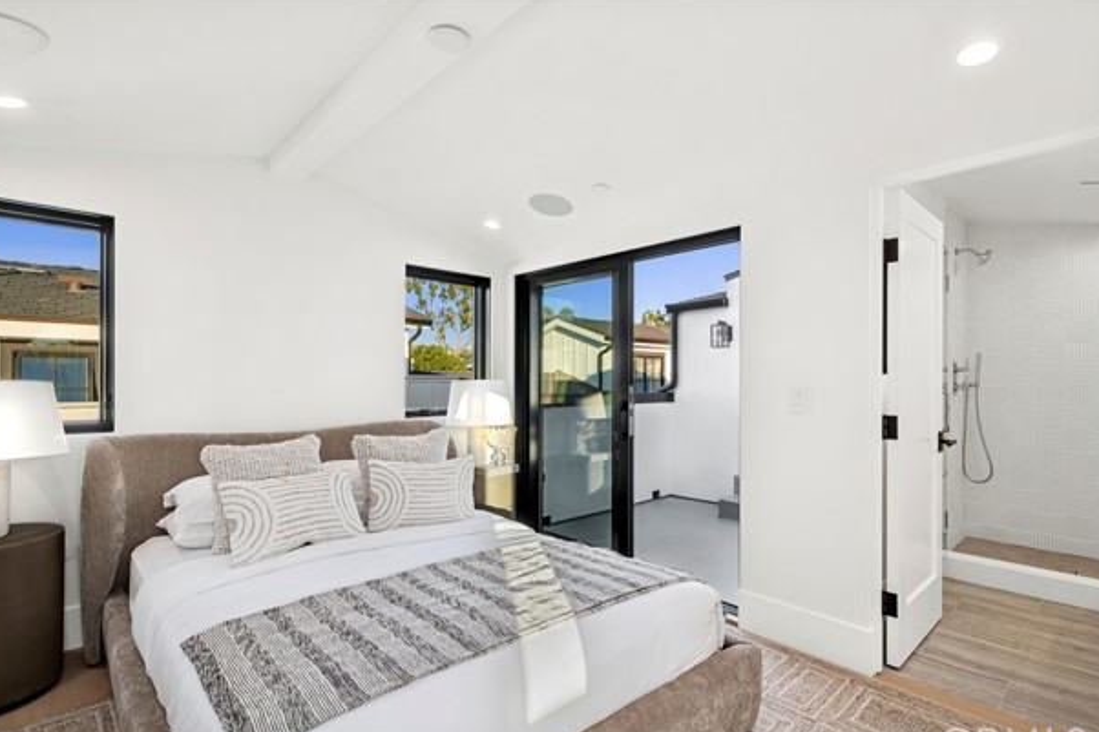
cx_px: 533
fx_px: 519
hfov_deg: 93.3
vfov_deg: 70.4
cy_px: 382
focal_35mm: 17
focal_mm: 16
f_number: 9
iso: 200
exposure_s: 1/50
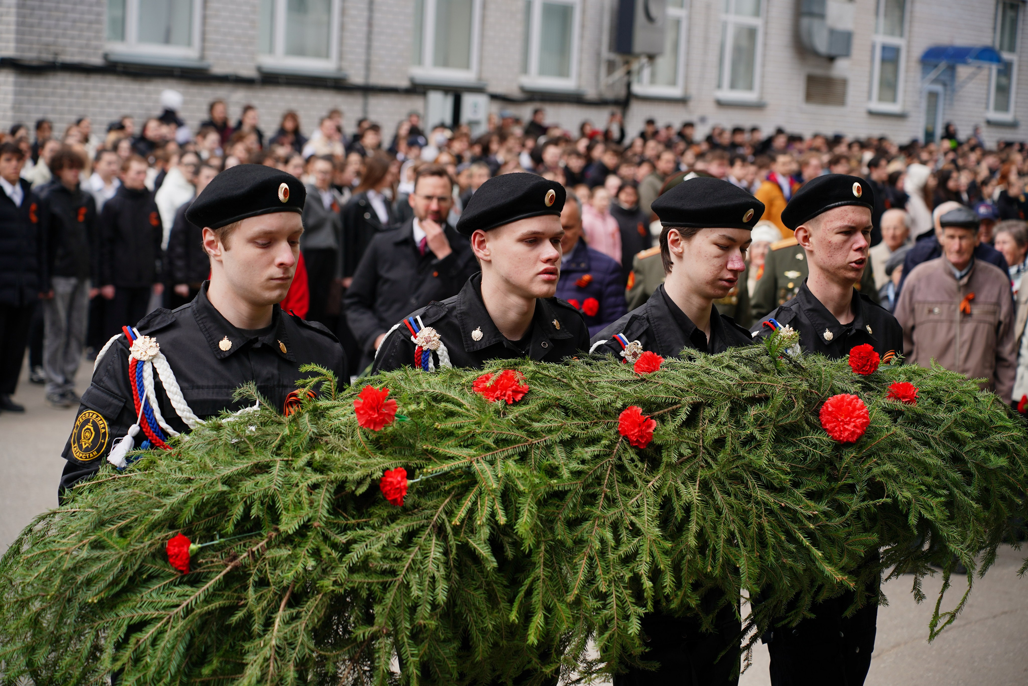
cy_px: 343
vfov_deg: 18.2
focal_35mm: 75
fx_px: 2142
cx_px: 514
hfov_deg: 27.0
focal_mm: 75
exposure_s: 1/800
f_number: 4
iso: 100
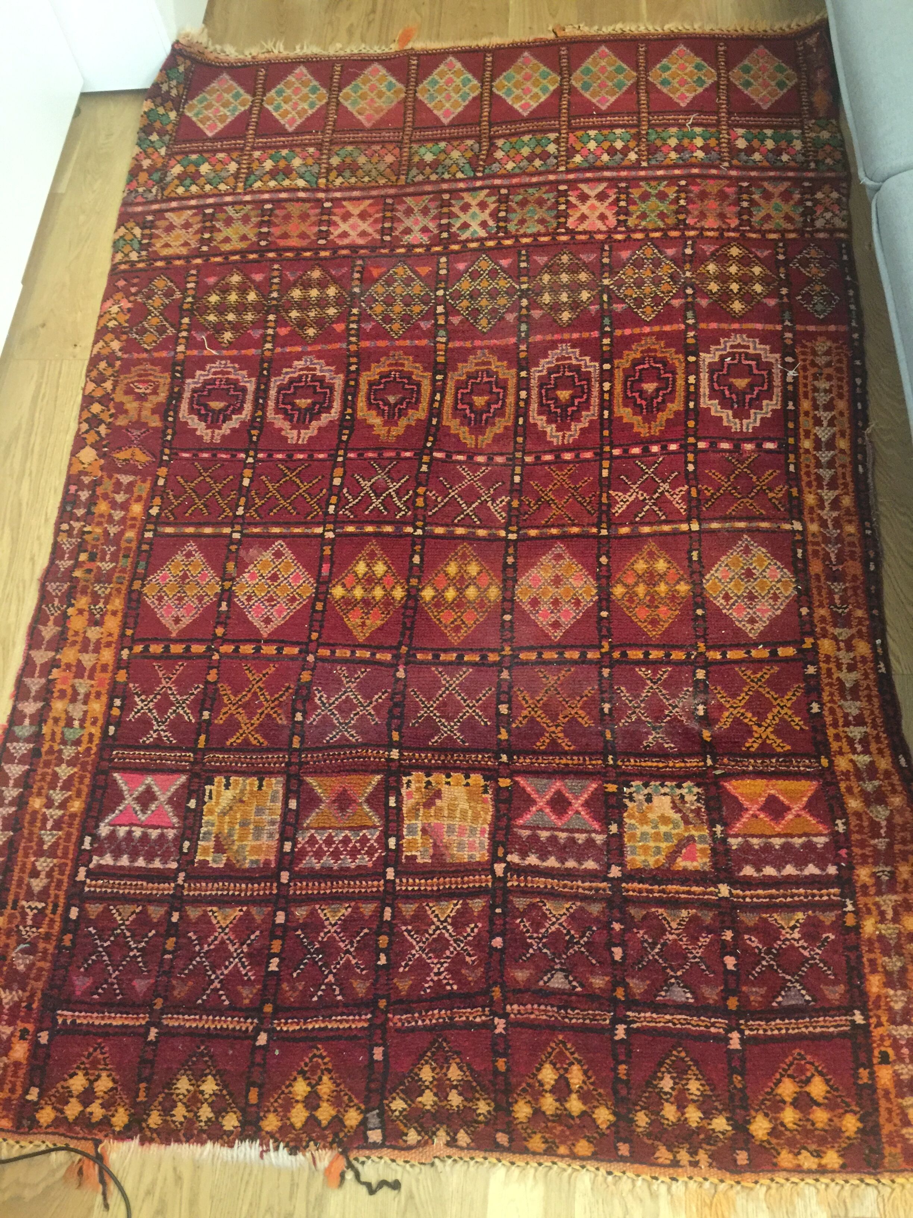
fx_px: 1020
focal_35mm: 29
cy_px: 609
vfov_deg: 61.7
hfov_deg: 48.2
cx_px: 456
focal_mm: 4.15
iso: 100
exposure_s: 1/4
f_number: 2.2
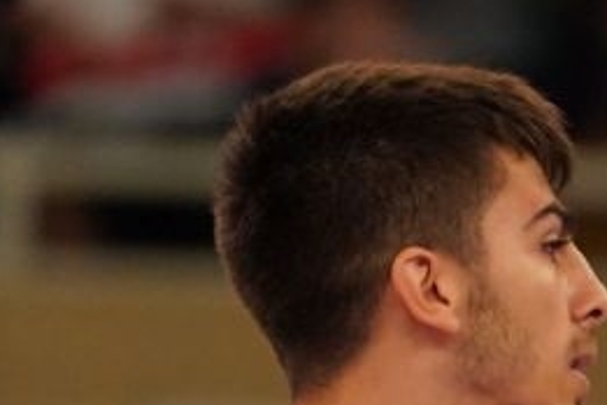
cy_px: 868
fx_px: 23216
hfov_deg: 1.5
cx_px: 1079
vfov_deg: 1.0
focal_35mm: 1377
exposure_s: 1/1000
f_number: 2.8
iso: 1600
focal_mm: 200
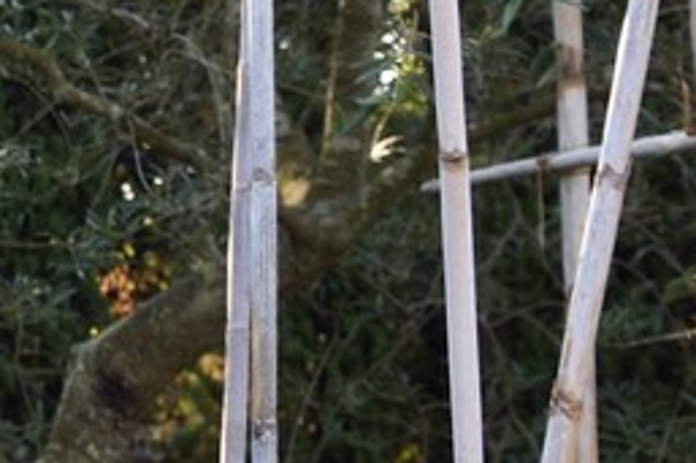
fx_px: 3845
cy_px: 581
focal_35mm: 199
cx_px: -1392
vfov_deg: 6.8
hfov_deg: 8.6
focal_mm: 32
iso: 200
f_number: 6.3
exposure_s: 1/80
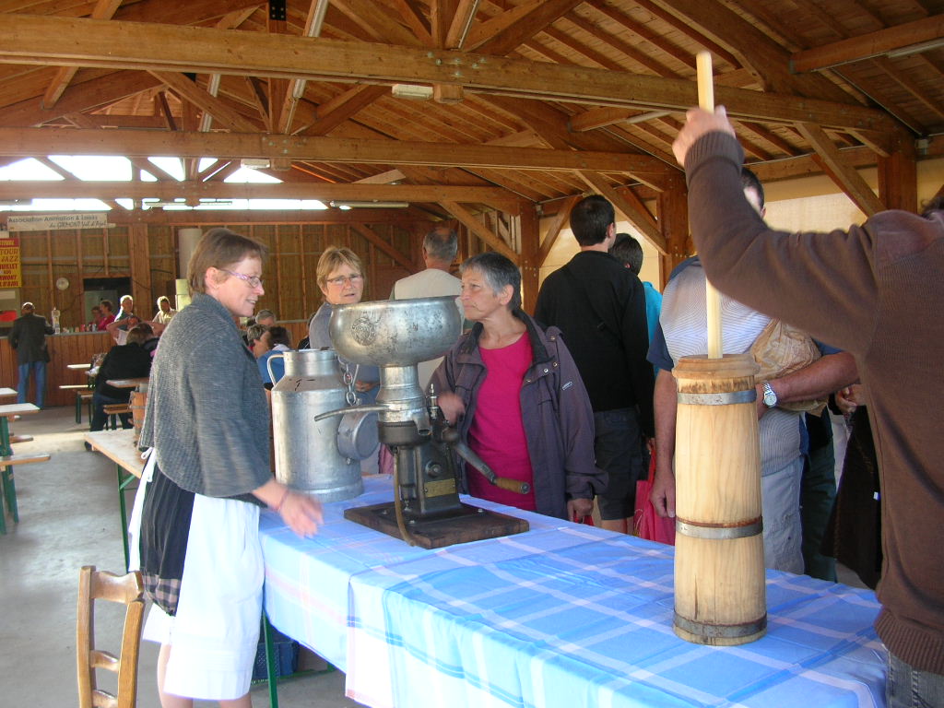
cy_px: 354
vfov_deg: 40.7
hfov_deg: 52.6
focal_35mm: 35
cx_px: 472
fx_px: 954
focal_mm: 5.8
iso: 50
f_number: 2.8
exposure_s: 1/41.8
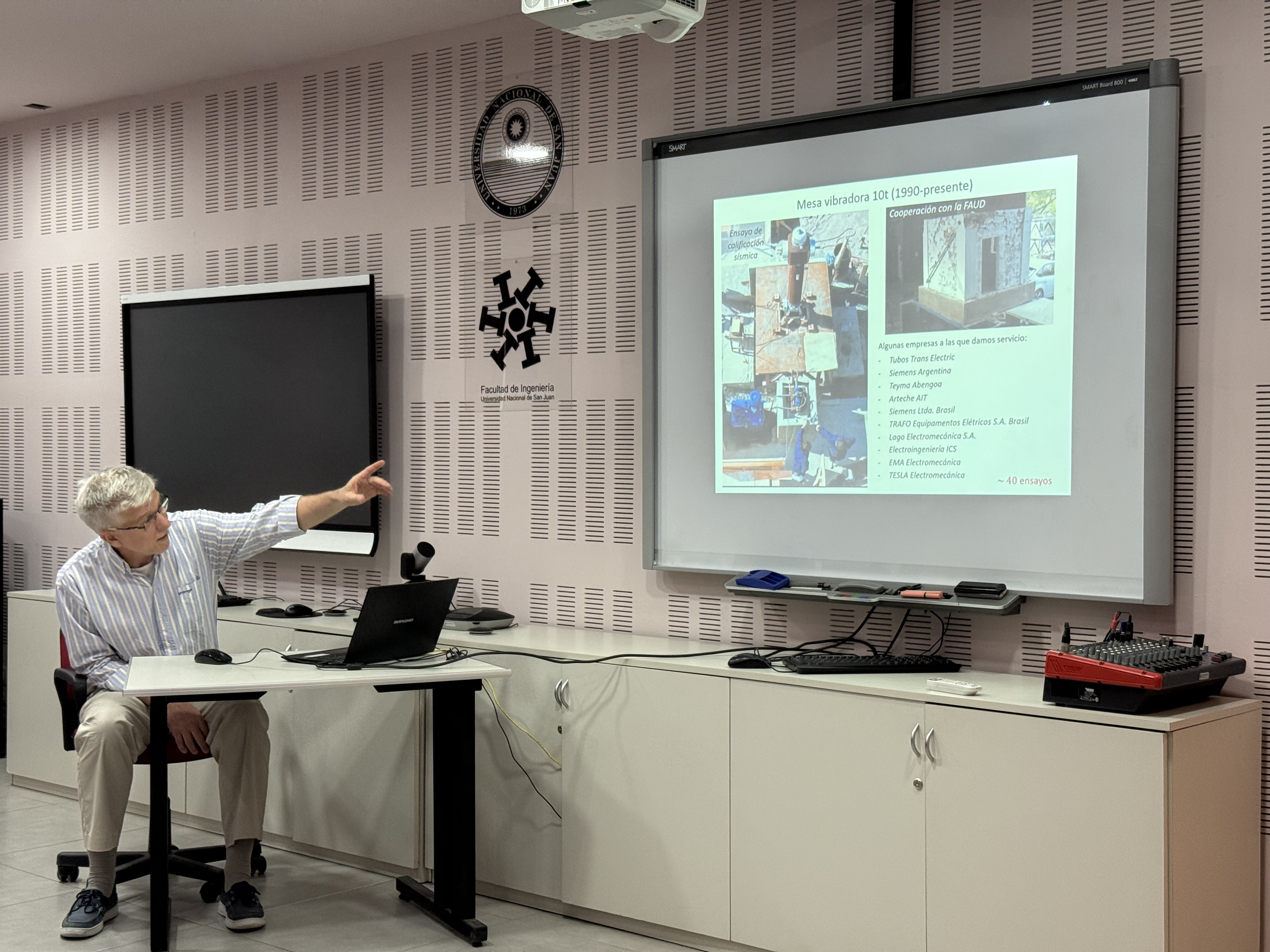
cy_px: 476
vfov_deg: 30.3
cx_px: 635
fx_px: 1761
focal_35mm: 48
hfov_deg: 39.7
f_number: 1.78
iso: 160
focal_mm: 6.76
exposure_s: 1/100
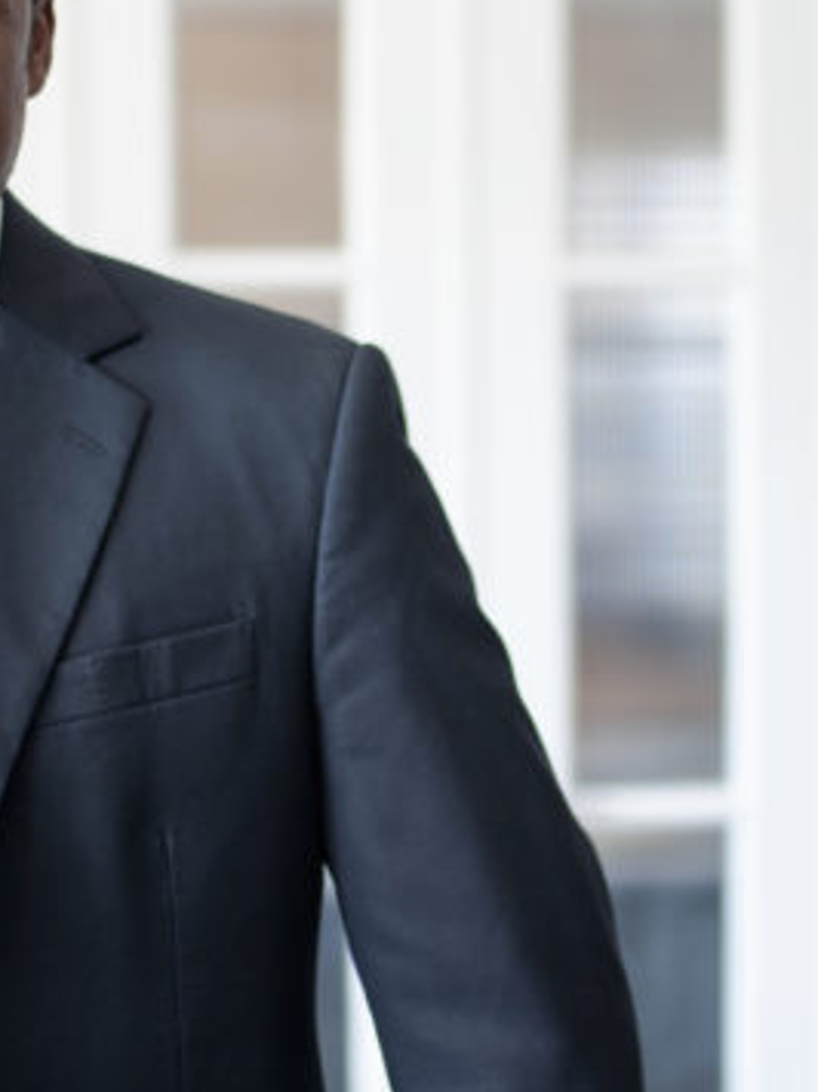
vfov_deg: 20.2
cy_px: 564
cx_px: 452
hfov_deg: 15.2
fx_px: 3058
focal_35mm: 97
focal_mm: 35
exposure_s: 1/160
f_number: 1.4
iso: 400
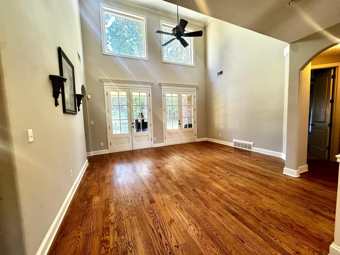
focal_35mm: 14
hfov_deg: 102.1
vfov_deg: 85.7
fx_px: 138
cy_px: 128
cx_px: 170
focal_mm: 2.22
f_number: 2.2
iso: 320
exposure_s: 1/60
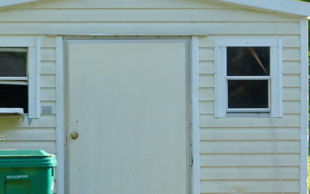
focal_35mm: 325
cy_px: 139
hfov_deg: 6.5
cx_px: 153
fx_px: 2745
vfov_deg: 4.0
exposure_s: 1/200
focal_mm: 35.2
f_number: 4
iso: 100
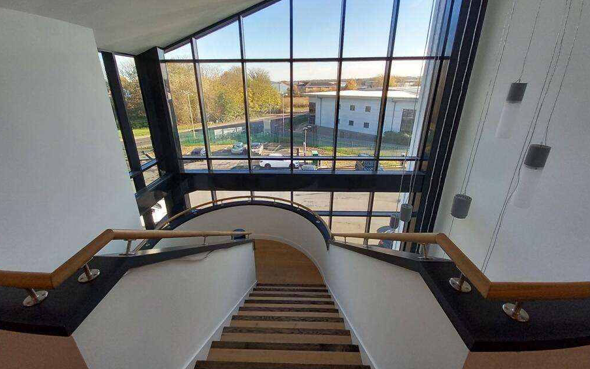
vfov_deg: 78.4
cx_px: 293
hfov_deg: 105.3
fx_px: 225
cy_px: 168
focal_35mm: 14
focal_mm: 1.13
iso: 50
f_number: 2.2
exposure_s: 1/103
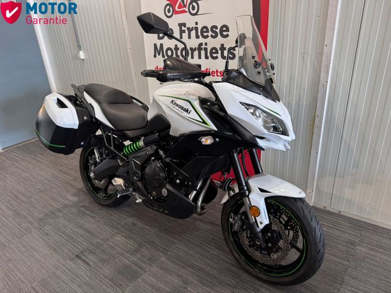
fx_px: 271
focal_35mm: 24
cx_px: 196
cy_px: 146
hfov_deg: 71.6
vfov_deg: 56.8
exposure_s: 1/50
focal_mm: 6.76
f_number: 1.78
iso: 160
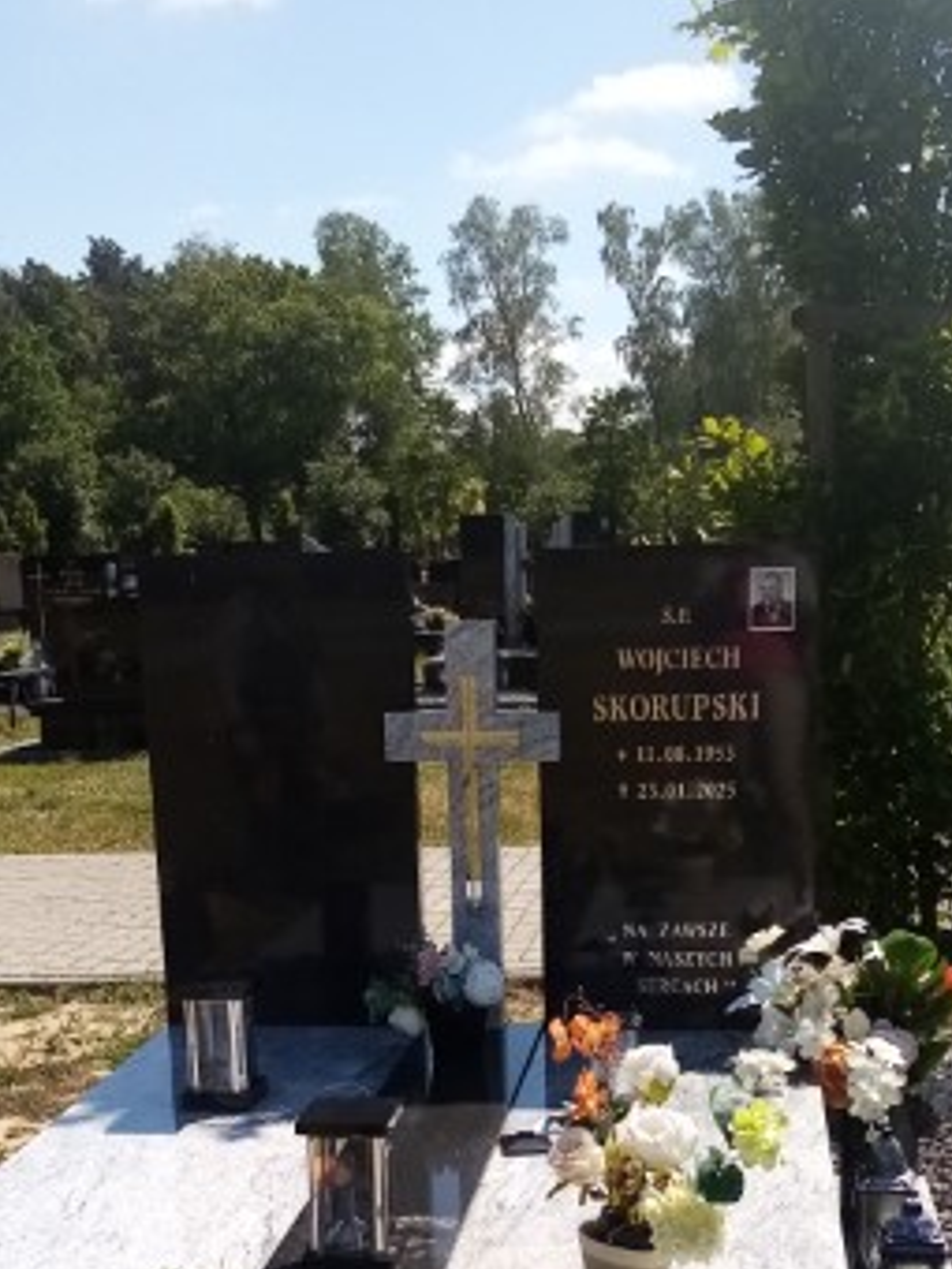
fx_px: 1797
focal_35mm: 49
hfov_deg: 29.7
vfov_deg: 37.5
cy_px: 1011
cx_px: 474
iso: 108
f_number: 1.8
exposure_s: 1/1783
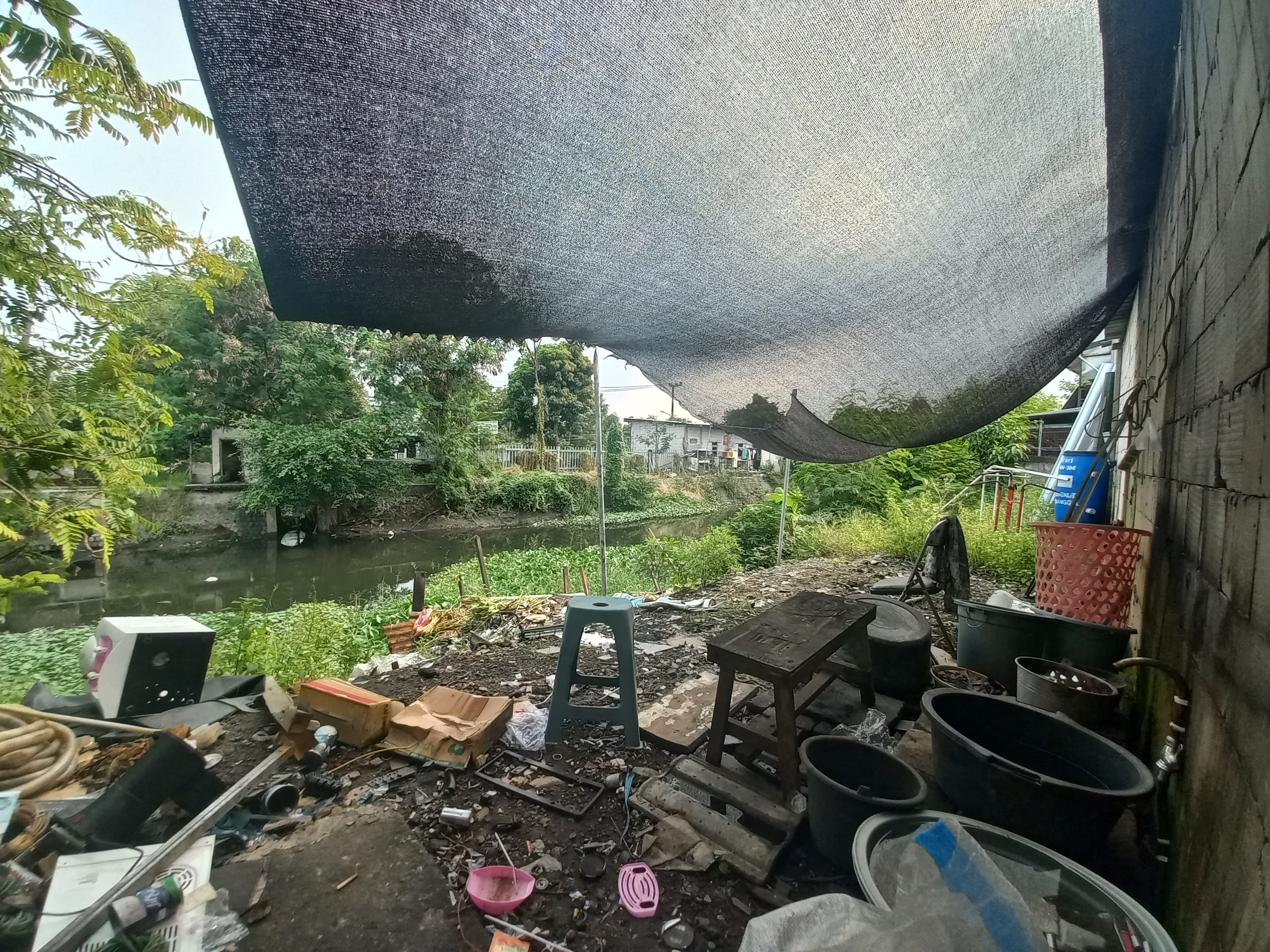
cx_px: 635
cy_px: 476
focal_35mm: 13
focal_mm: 1.42
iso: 40
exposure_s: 1/266
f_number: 2.2
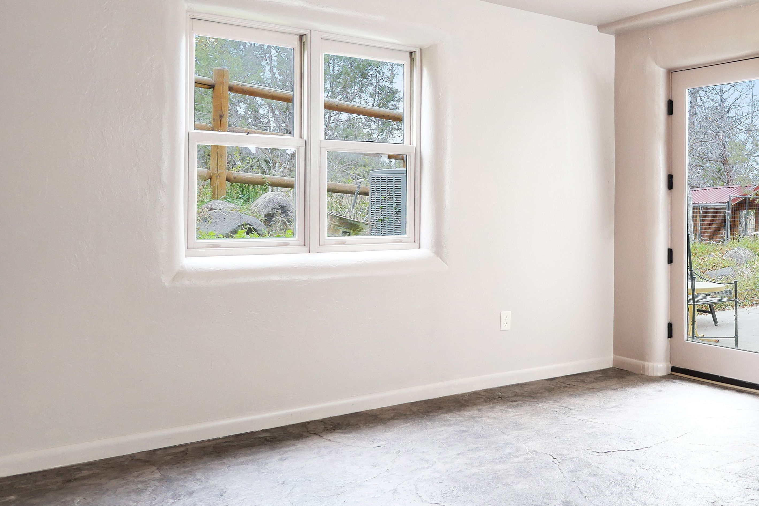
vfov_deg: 39.7
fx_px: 696
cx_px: 661
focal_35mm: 33
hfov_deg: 51.6
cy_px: 189
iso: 800
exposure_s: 1/320
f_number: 2.8
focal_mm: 9
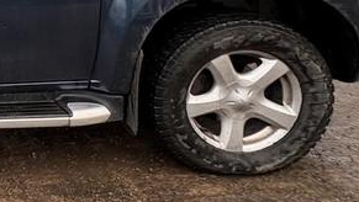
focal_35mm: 47
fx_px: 448
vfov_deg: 22.8
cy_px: -59
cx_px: -132
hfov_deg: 31.2
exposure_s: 1/194
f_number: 2.2
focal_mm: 2.22
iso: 64
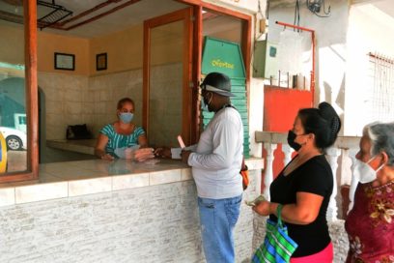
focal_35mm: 33
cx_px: 197
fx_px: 361
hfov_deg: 57.2
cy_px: 132
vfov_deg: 40.0
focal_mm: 22
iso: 400
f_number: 4.5
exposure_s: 1/125
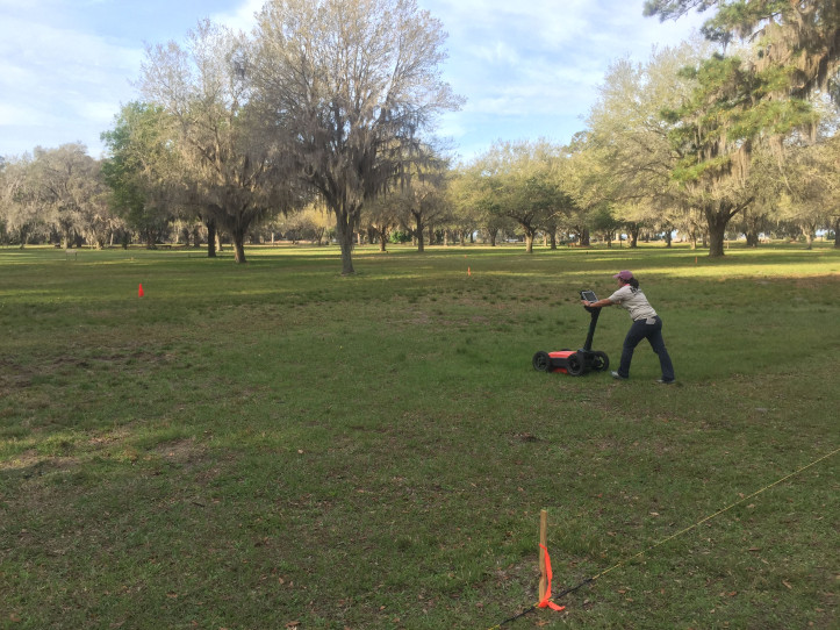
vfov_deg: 48.2
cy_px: 315
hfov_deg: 61.7
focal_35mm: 29
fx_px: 704
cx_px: 420
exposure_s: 1/581
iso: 32
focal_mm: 4.15
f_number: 2.2
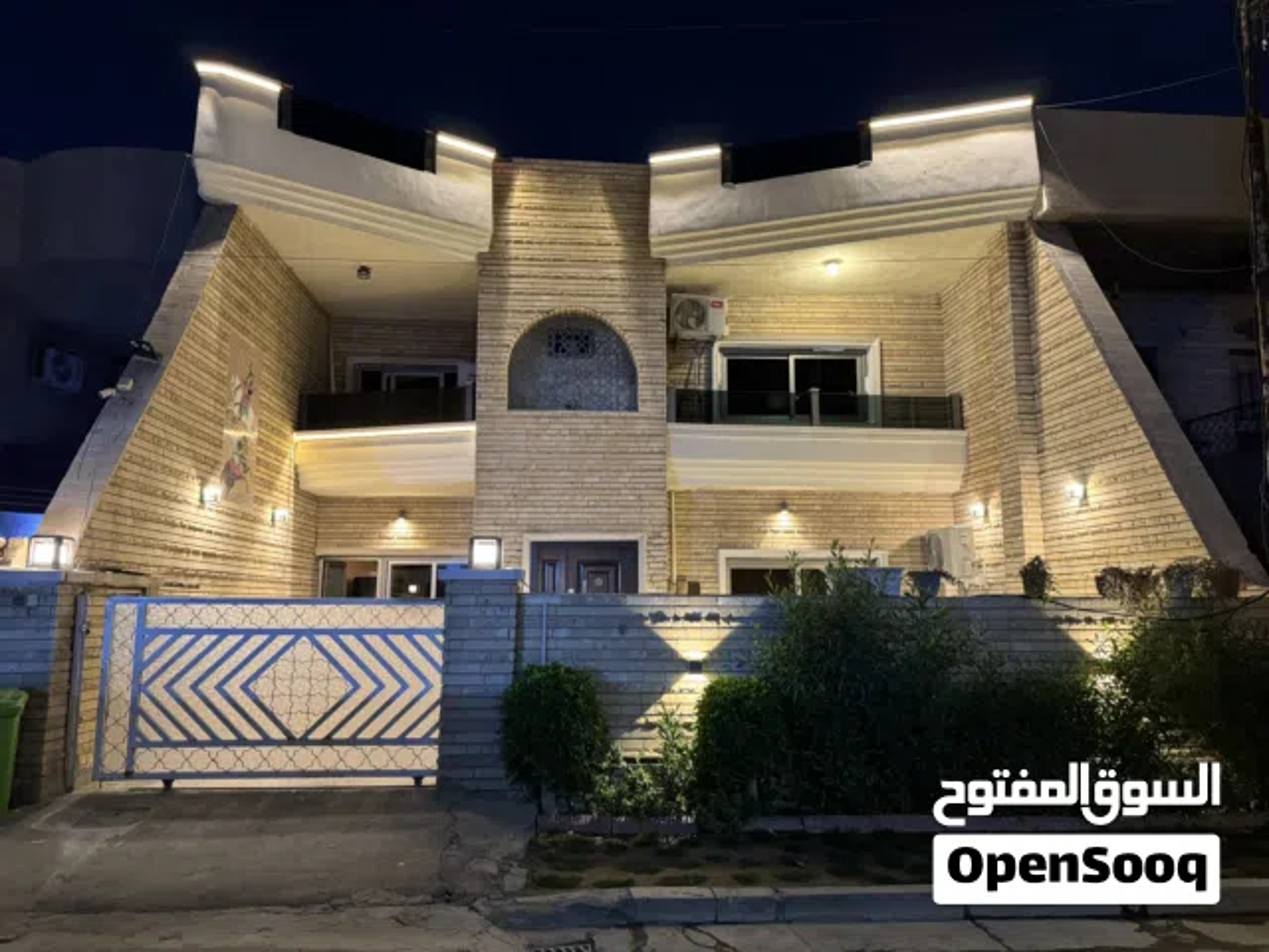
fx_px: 880
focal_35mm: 24
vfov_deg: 56.8
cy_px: 476
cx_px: 634
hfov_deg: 71.6
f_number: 1.78
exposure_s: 1/50
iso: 800
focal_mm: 6.76
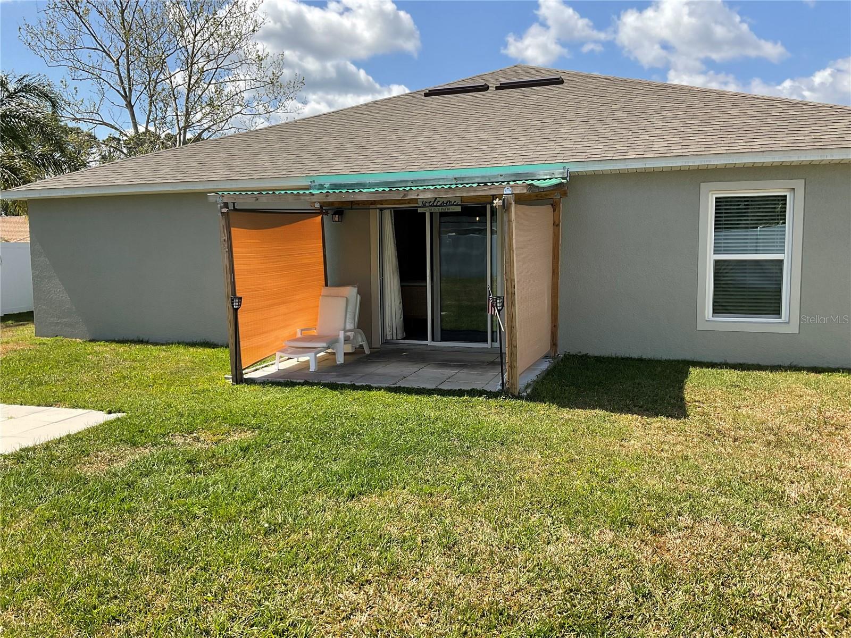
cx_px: 426
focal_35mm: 29
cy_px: 319
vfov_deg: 48.2
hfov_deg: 61.7
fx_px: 713
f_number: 1.8
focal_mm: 3
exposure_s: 1/1377
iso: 16
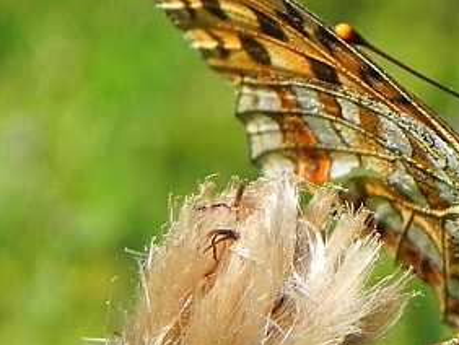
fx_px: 3610
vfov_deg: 5.5
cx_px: 570
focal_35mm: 272
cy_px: 117
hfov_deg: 7.2
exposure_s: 1/566
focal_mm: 13.4
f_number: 5
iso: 160
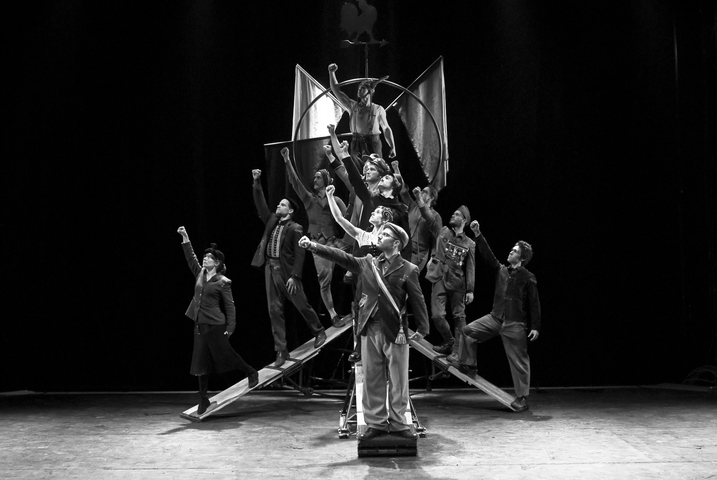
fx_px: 837
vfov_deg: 32.0
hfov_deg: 46.3
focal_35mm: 42
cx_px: 358
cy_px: 240
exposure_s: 1/90
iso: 800
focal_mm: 28
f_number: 4
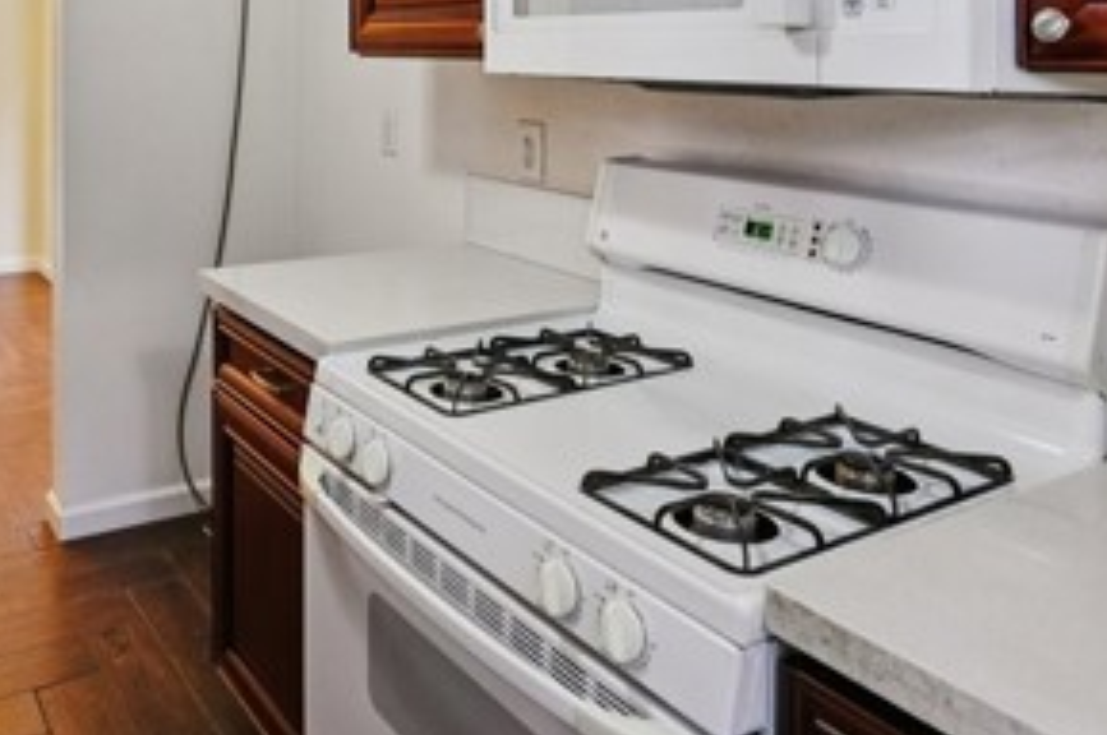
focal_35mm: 31
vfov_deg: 37.1
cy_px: -27
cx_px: 283
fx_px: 952
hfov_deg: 57.4
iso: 400
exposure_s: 1/40
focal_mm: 14
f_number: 8
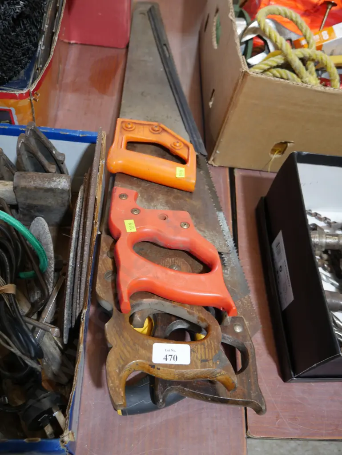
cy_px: 228
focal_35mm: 32
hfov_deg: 44.2
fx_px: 421
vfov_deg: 56.8
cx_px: 171
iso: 320
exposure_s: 1/60
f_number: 3.6
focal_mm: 16
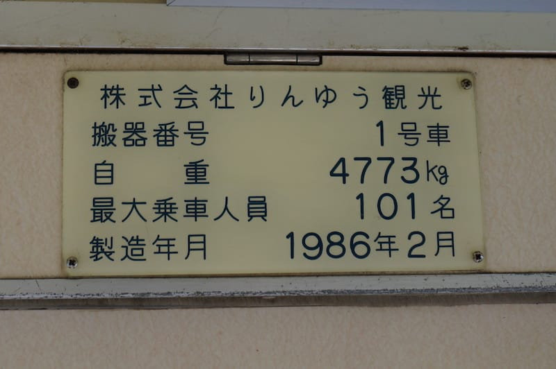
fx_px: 671
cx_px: 278
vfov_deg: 30.8
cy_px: 184
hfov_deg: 45.0
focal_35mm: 44
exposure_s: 1/160
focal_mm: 29
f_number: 4.5
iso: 400
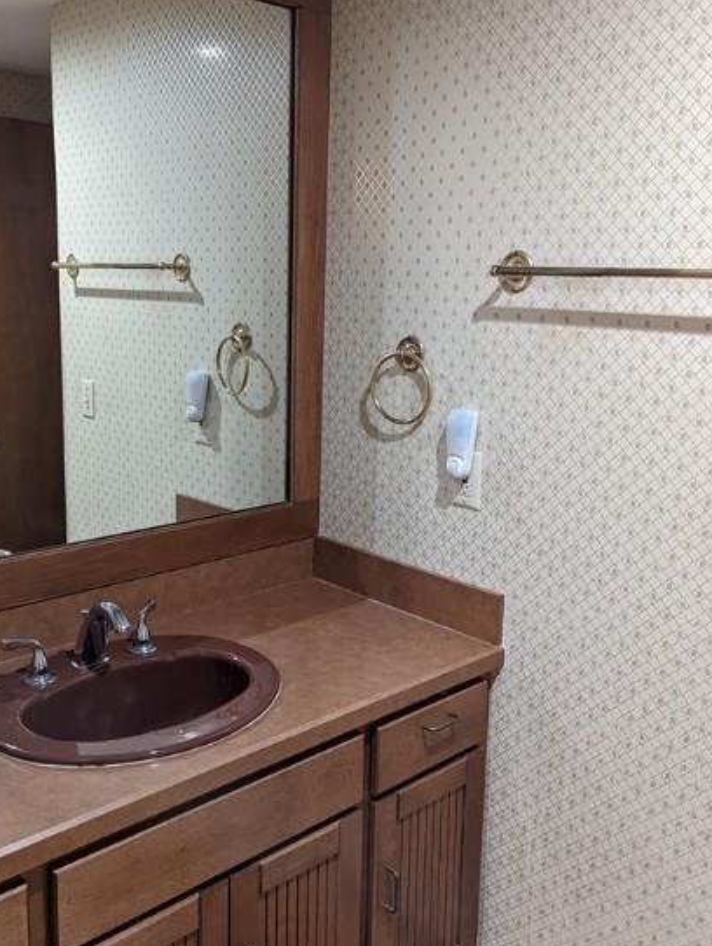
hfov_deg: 41.8
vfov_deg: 53.8
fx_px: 930
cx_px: 300
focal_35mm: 34
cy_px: 440
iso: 1156
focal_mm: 6.81
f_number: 1.85
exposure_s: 1/120
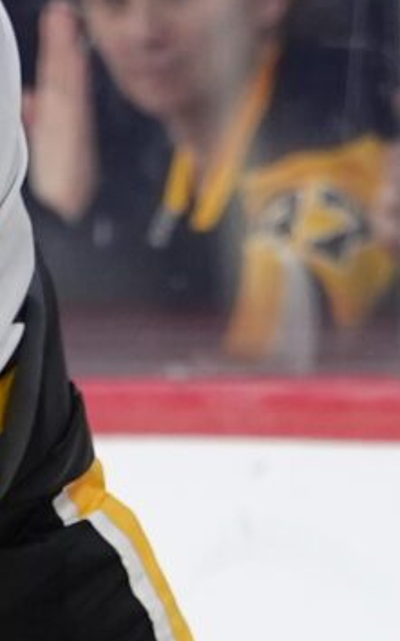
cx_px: 275
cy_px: 886
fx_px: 15449
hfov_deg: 1.5
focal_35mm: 885
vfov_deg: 2.4
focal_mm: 120
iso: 1250
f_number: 2
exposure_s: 1/2500
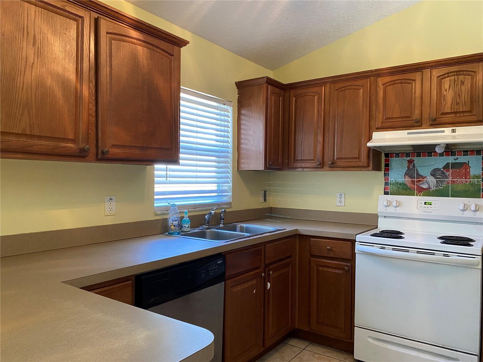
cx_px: 242
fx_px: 363
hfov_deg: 67.3
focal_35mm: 26
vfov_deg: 53.1
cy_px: 181
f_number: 1.8
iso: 400
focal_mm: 4.25
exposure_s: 1/60
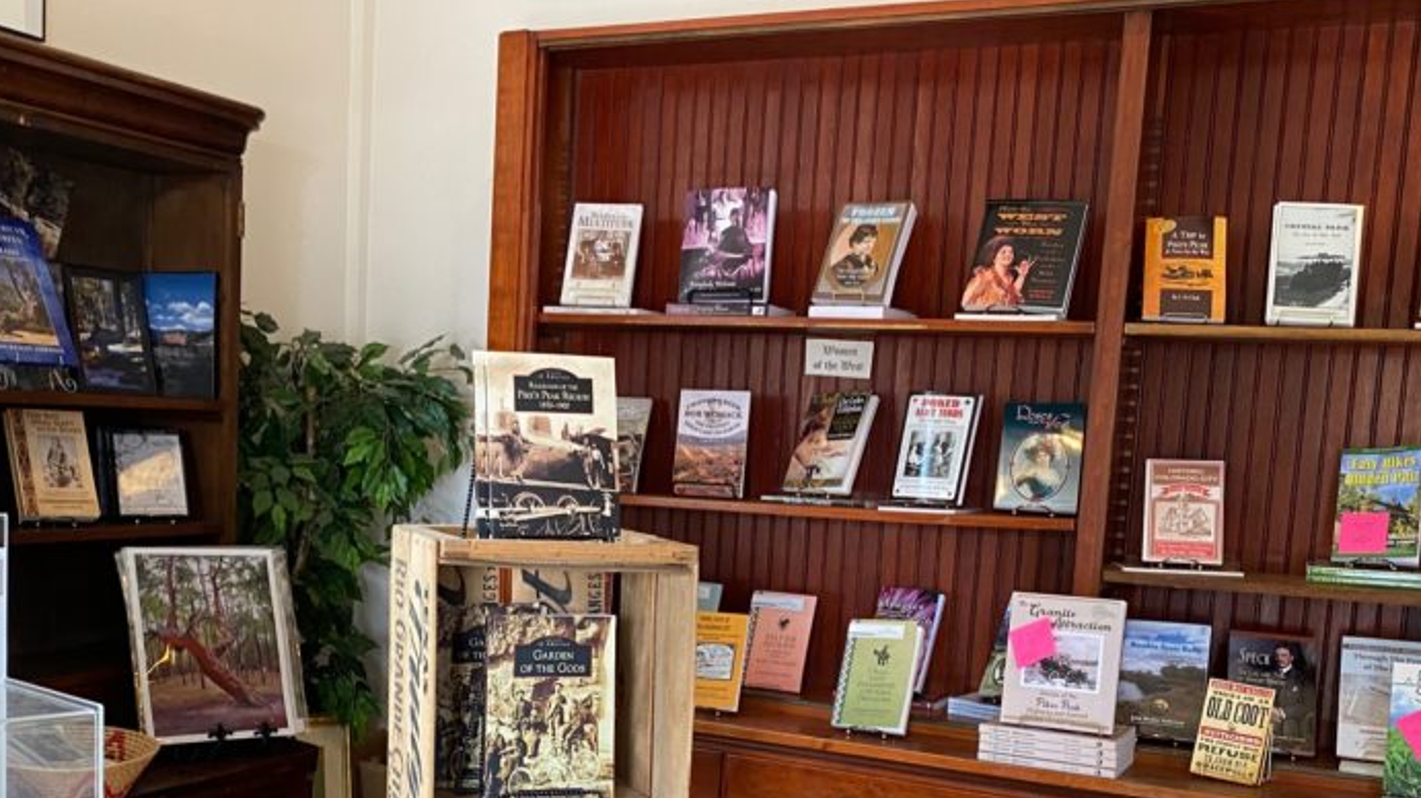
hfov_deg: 48.1
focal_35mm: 42
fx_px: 1582
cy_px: 640
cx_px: 582
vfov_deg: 27.7
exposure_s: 1/60
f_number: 1.8
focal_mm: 4.25
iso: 200
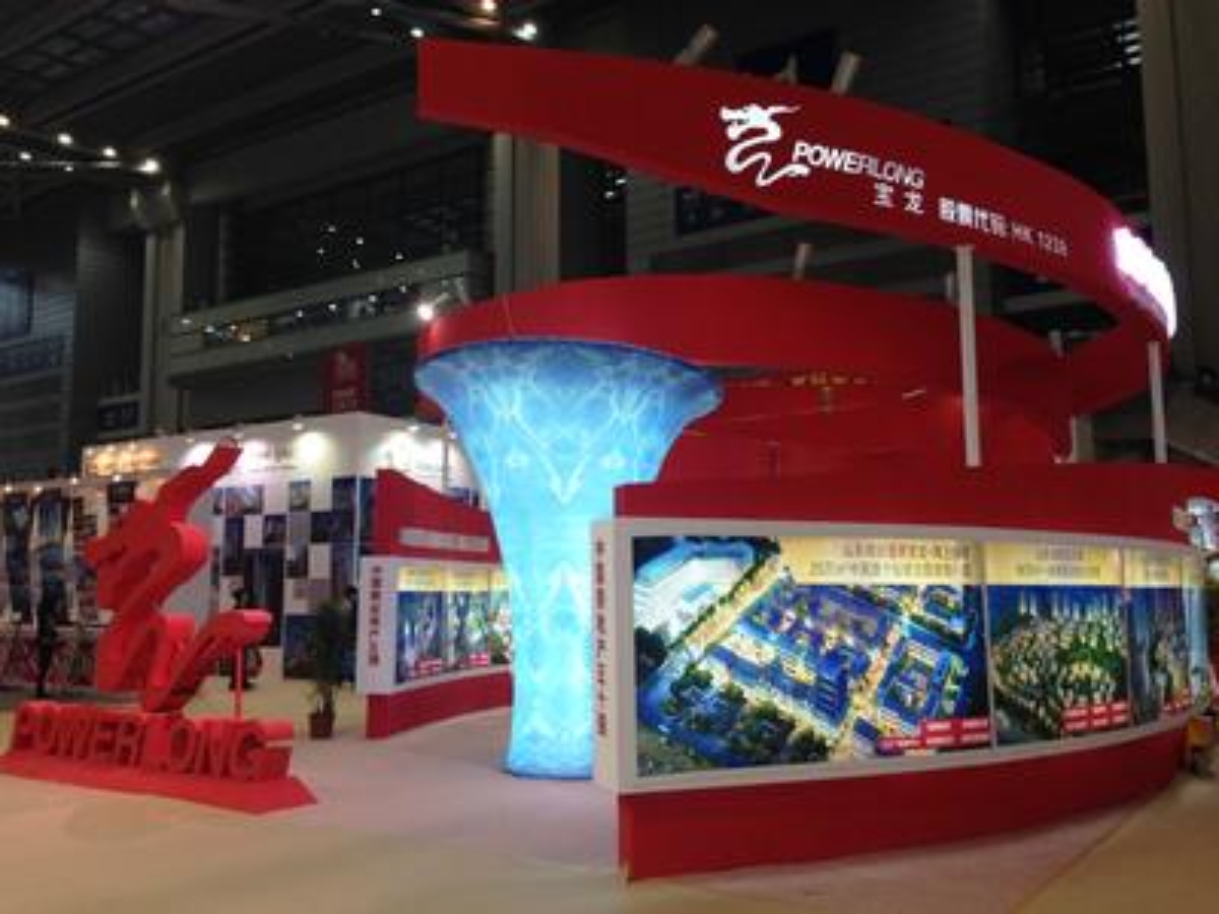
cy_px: 457
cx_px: 610
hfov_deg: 55.4
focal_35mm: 33
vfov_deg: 42.9
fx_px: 1162
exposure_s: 1/50
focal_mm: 4.12
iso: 64
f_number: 2.4
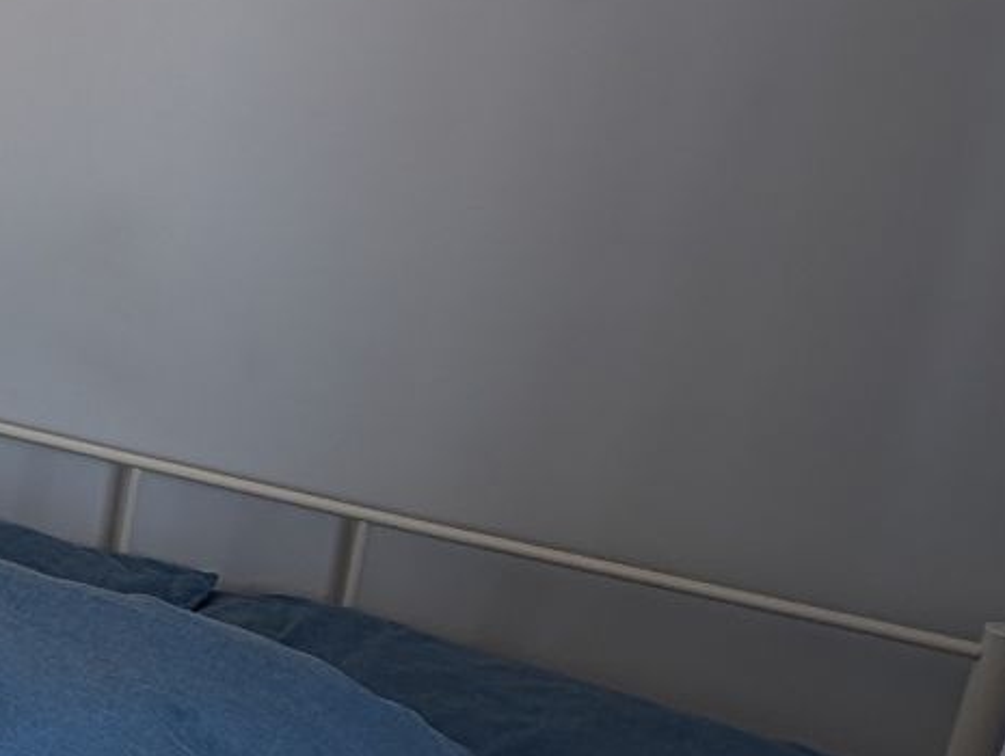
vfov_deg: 23.6
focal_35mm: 62
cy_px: 260
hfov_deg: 20.6
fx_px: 1802
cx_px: -847
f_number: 1.95
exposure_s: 1/91.6
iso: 38
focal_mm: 2.23
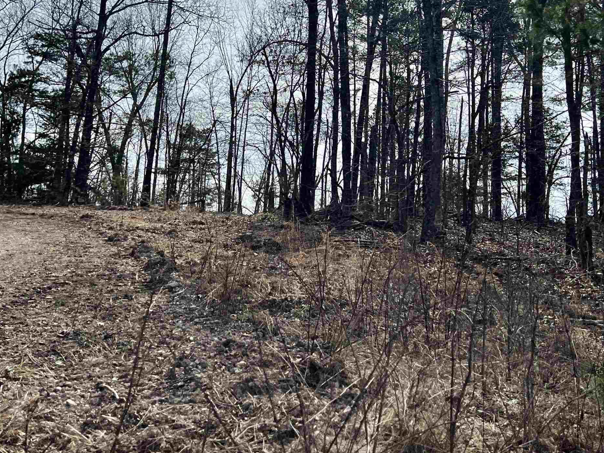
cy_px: 123
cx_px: 346
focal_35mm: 43
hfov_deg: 43.7
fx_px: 750
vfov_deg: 33.1
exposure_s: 1/6993
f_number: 1.5
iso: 50
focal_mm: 5.7
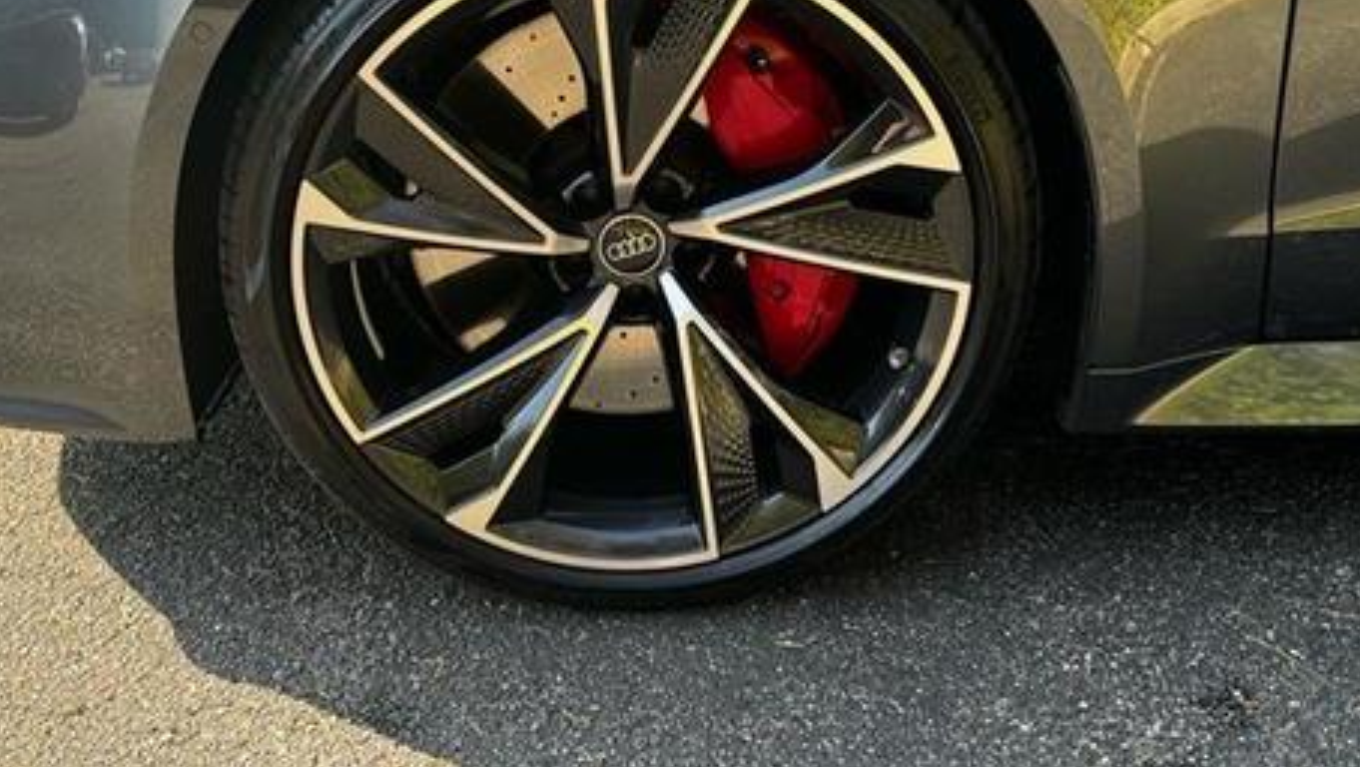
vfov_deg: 20.6
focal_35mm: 58
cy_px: 207
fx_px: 2093
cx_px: 641
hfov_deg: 36.0
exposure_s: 1/242
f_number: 1.78
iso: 64
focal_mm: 6.76
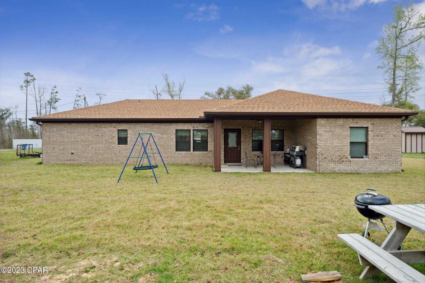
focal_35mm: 21
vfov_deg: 59.5
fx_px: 248
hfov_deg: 81.2
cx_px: 212
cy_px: 142
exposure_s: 1/200
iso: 500
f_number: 9
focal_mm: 21
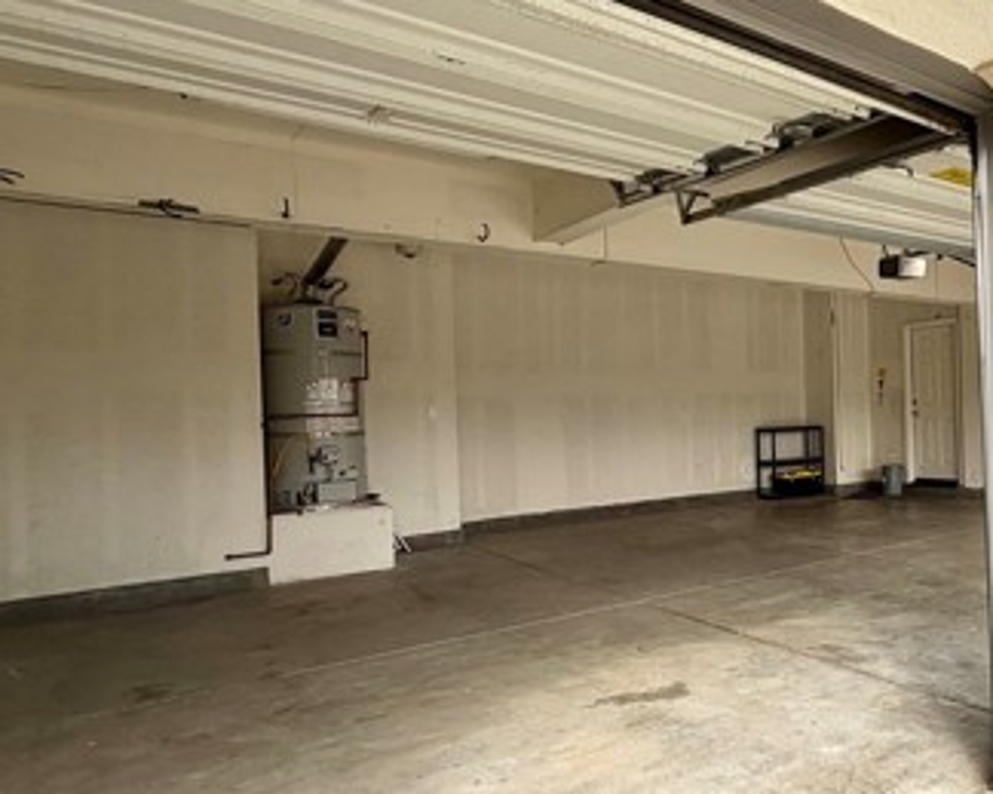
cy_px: 414
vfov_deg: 53.1
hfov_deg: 56.9
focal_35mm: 27
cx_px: 858
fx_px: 793
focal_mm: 2.22
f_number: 2.2
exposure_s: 1/770
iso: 25
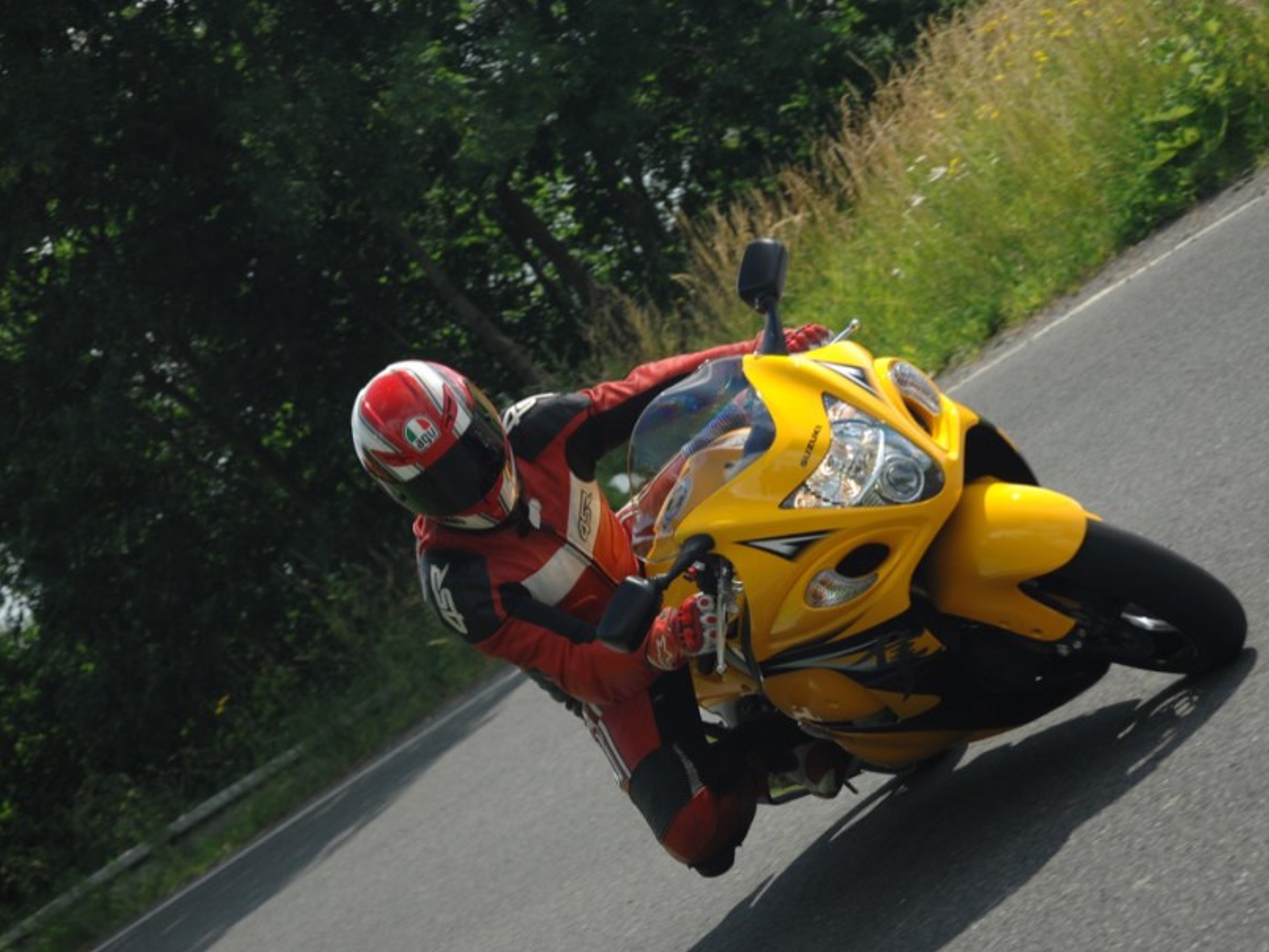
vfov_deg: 12.9
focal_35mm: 115
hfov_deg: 17.1
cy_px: 475
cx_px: 673
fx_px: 4216
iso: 250
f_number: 5.3
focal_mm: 70
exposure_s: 1/400
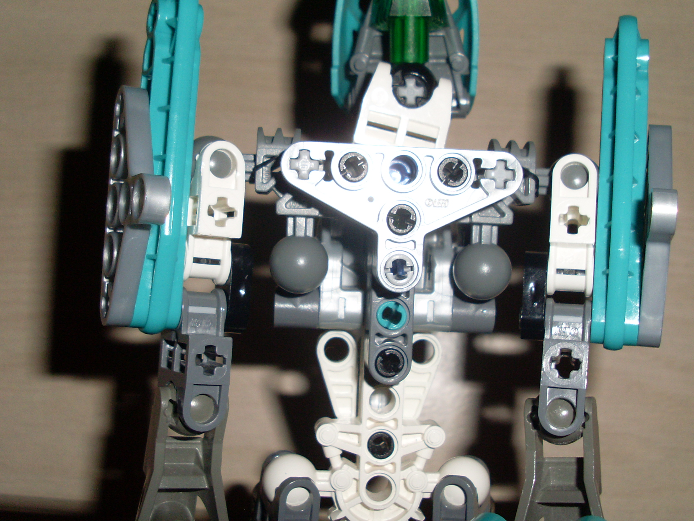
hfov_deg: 40.4
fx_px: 942
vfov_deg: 30.9
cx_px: 379
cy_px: 253
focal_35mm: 47
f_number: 7.7
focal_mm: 6.3
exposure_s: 1/45
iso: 100
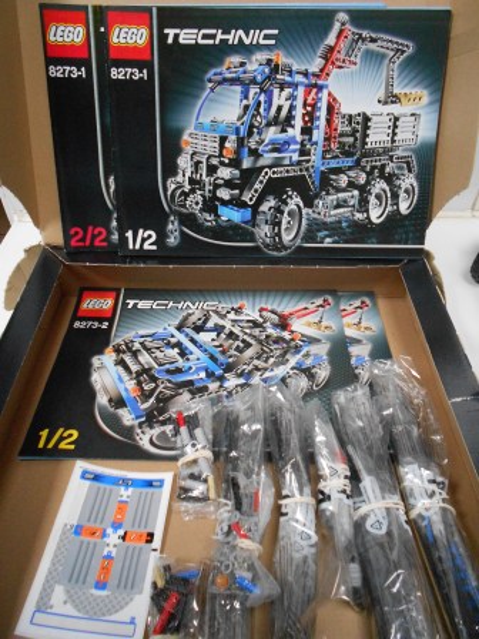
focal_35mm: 26
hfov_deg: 53.1
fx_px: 480
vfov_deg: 67.3
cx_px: 240
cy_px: 320
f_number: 3.2
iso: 400
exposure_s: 1/15
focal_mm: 4.6
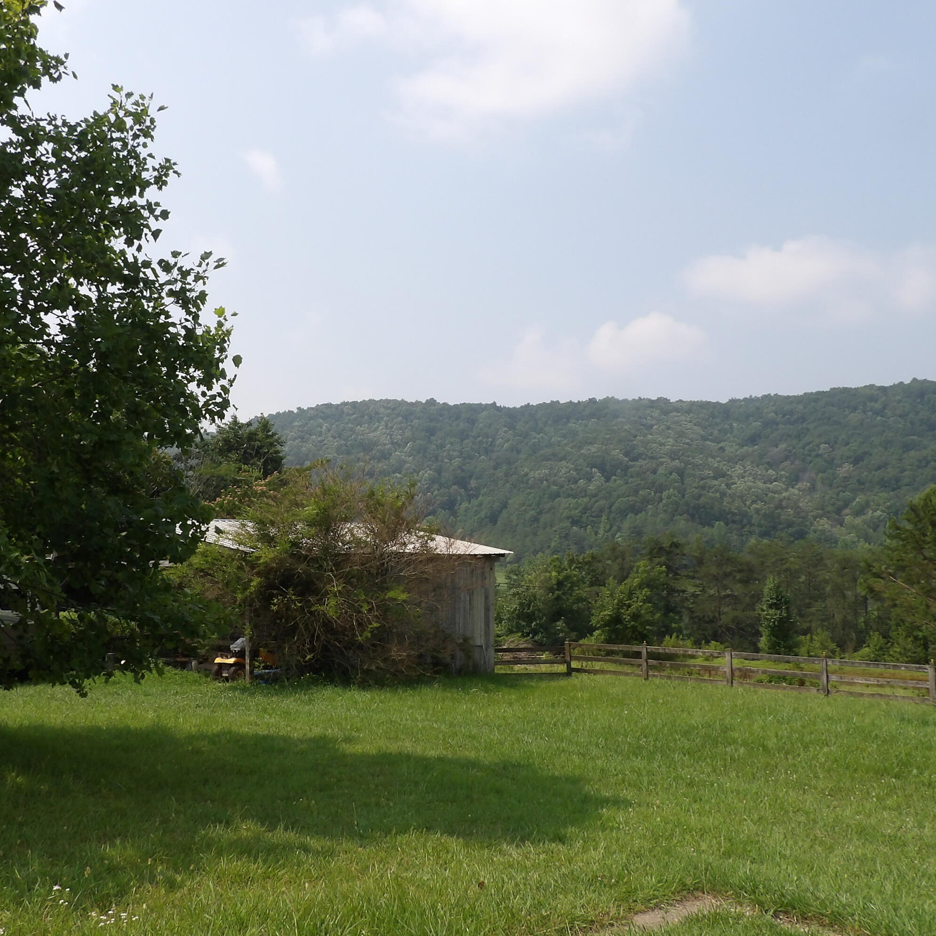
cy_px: 493
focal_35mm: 32
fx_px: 979
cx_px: 371
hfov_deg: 50.7
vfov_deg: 51.1
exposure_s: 1/512
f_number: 4.6
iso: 100
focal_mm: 4.3
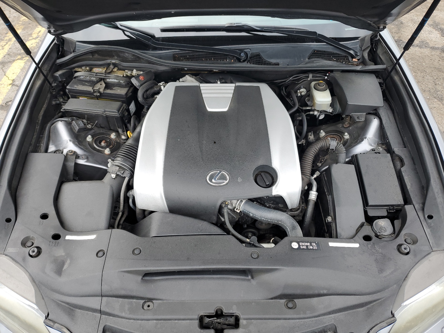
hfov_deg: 67.3
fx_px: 333
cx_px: 222
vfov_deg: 53.1
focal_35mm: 26
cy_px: 166
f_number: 1.5
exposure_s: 1/185
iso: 50
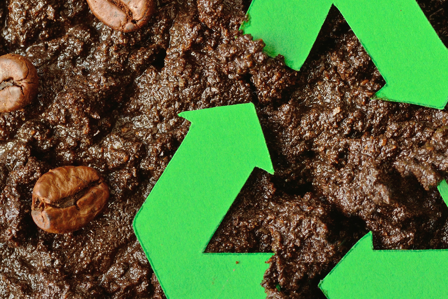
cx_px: 334
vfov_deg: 6.7
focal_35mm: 204
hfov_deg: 10.1
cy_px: 141
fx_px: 2538
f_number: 11
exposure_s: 1/6
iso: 100
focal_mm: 90
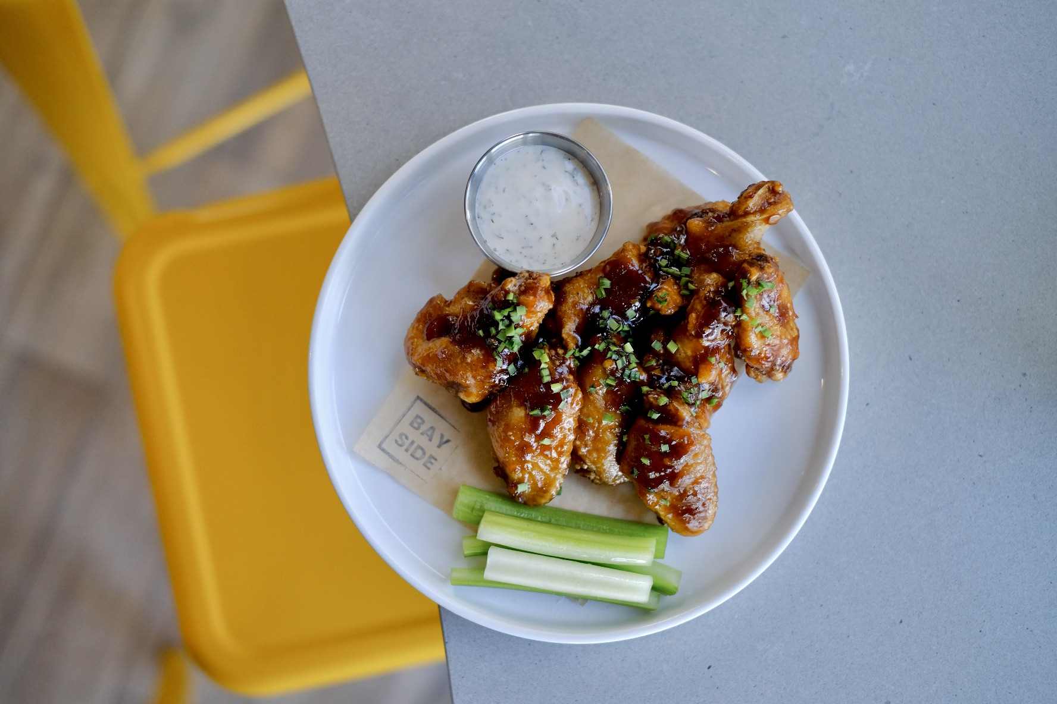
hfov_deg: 37.5
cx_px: 528
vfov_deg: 25.5
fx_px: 1556
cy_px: 352
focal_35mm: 53
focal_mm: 35
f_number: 2
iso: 640
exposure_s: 1/250
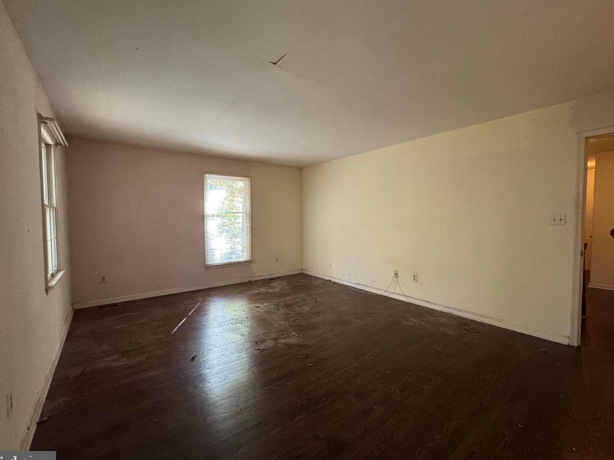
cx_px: 305
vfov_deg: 81.7
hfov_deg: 98.2
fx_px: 266
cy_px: 231
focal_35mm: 15
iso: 640
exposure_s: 1/60
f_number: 2.2
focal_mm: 2.22
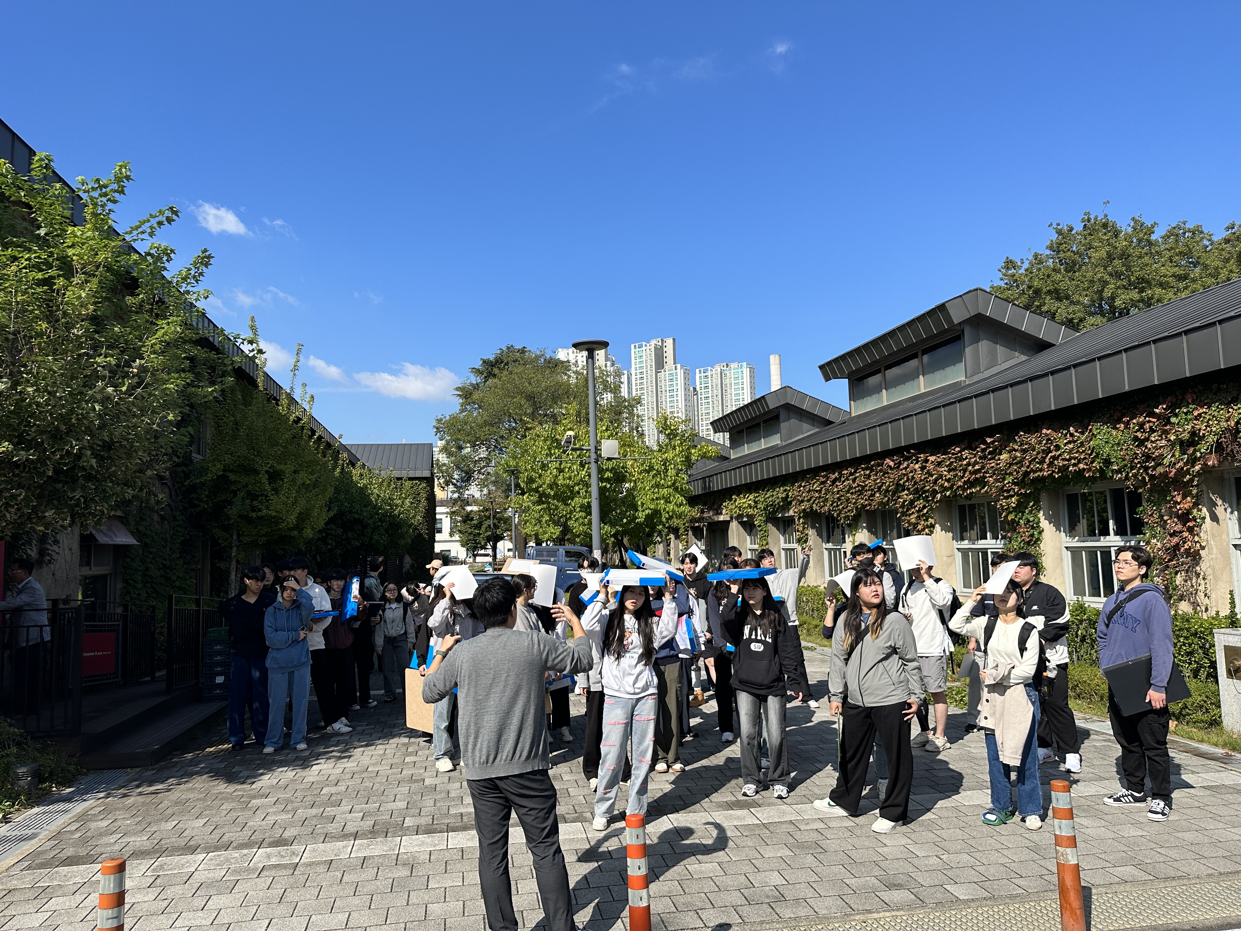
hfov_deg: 71.6
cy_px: 466
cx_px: 620
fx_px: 860
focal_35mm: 24
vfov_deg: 56.8
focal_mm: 6.86
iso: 80
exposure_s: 1/4348
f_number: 1.78
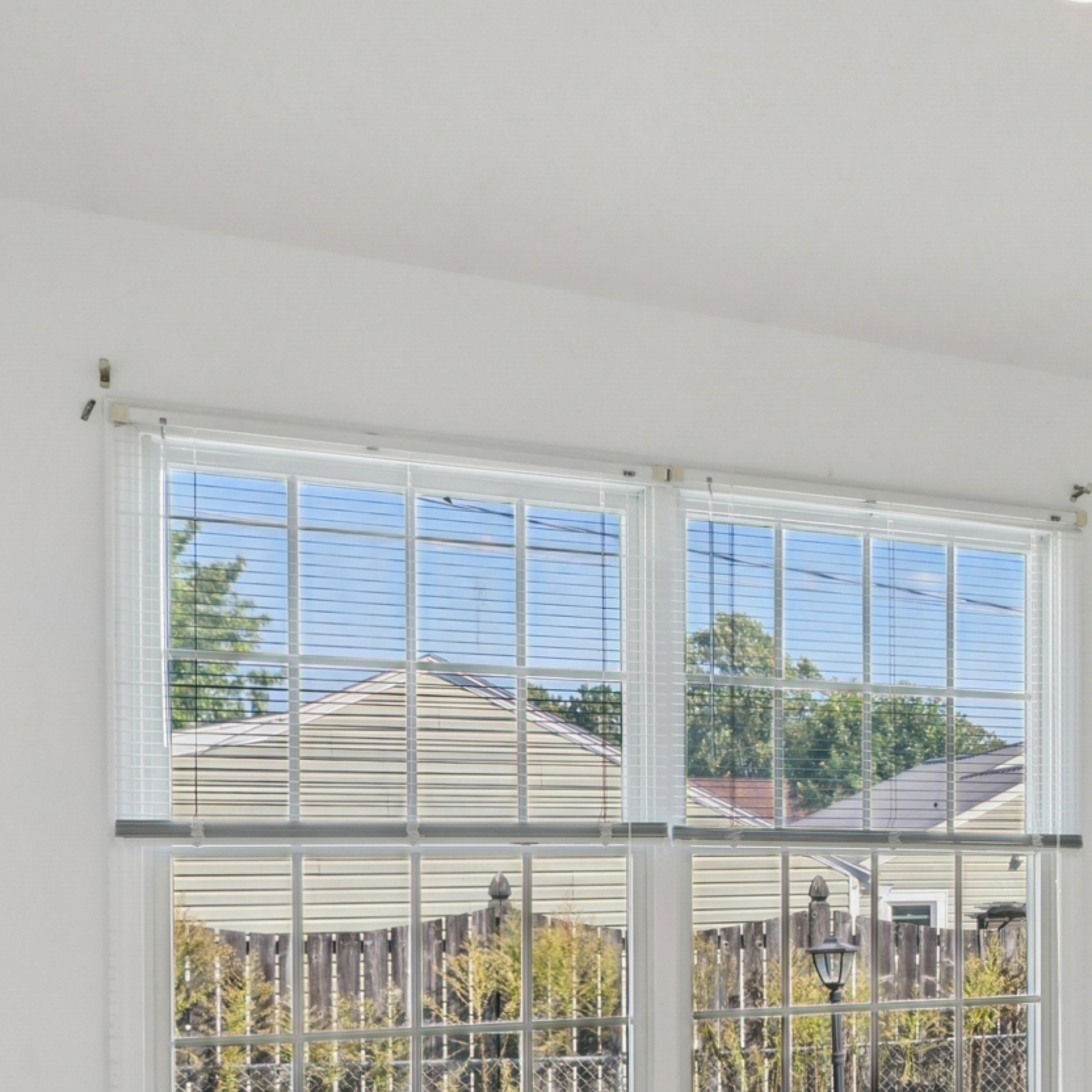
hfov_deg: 29.6
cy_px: 847
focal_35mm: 49
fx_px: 1749
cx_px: 1324
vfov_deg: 33.8
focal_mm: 16
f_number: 8
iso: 100
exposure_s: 1/40
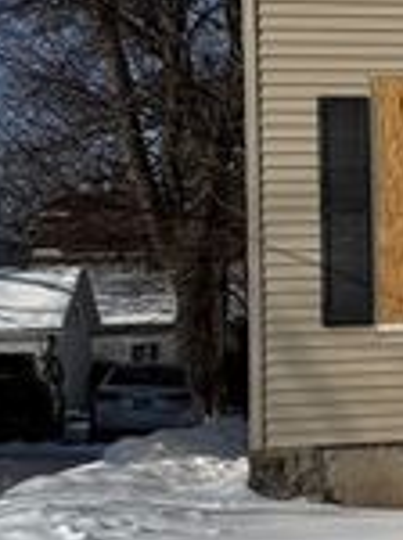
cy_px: 261
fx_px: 1666
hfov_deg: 12.4
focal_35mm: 107
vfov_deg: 18.4
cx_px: 774
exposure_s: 1/14286
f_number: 1.78
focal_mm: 6.76
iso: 80
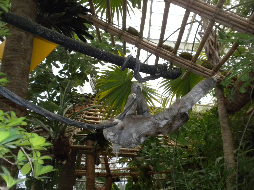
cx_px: 127
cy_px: 95
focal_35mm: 37
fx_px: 271
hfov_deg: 50.1
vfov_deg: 38.7
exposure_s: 1/30
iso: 400
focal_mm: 6.6
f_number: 3.5
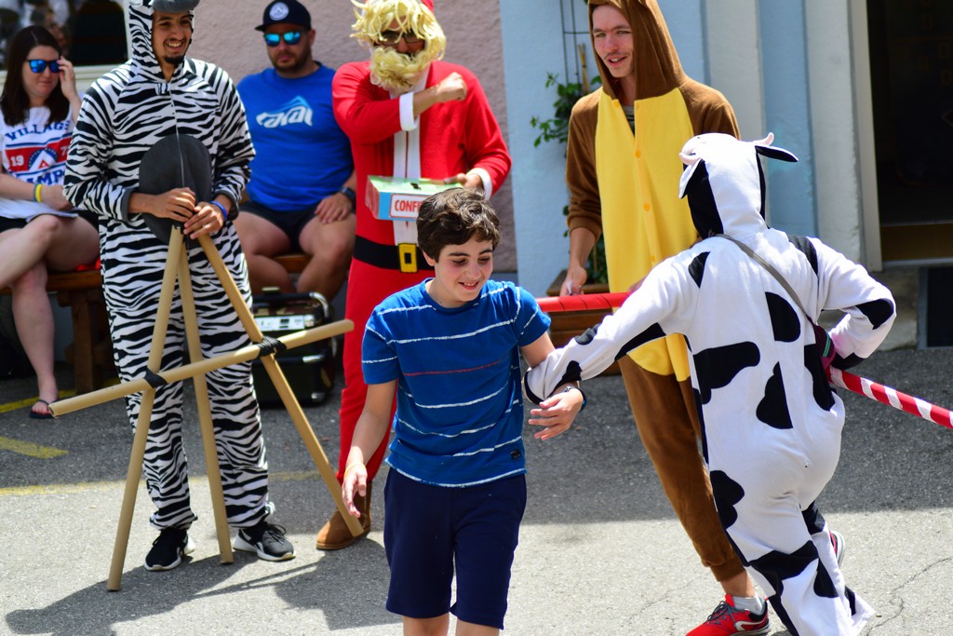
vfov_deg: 7.9
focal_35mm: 174
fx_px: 4606
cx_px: 476
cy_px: 318
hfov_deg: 11.8
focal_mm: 116
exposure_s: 1/1250
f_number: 4.2
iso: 360
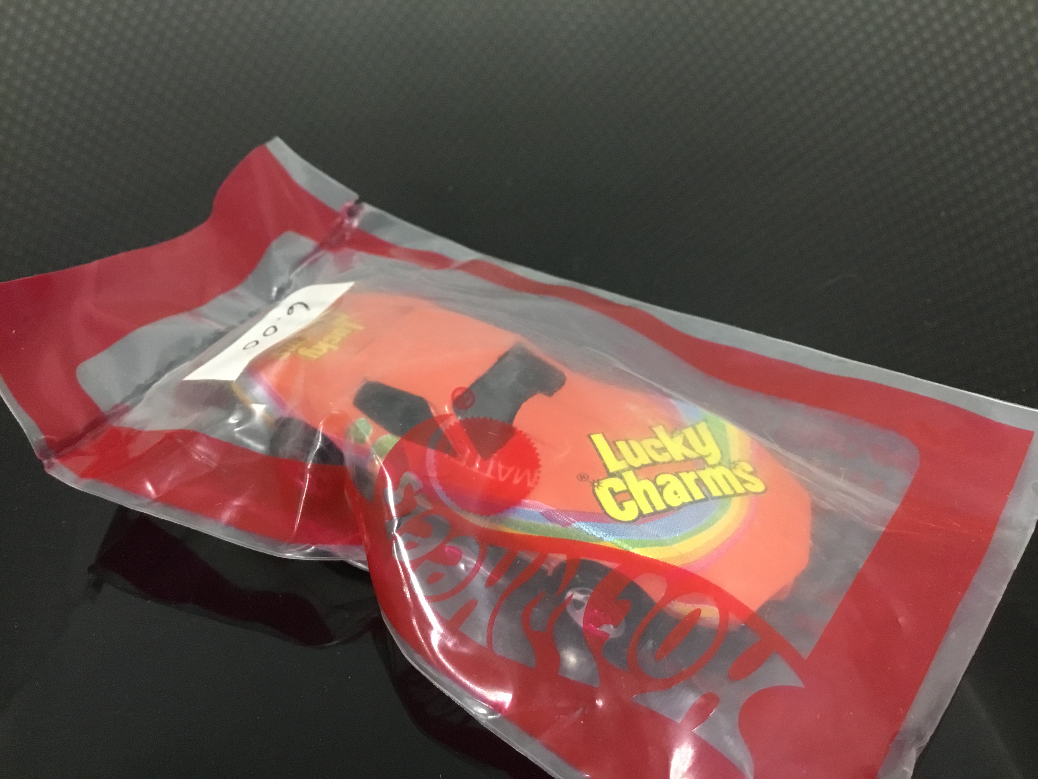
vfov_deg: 45.4
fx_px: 930
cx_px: 519
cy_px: 390
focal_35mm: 31
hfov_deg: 58.4
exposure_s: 1/20
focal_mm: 3.3
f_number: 2.4
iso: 200
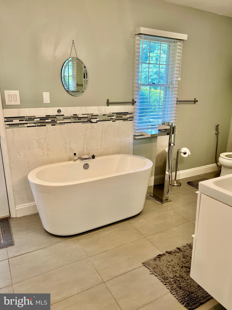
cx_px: 116
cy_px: 155
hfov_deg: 53.1
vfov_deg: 67.3
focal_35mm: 26
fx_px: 232
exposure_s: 1/120
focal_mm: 5.7
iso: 125
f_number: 1.5
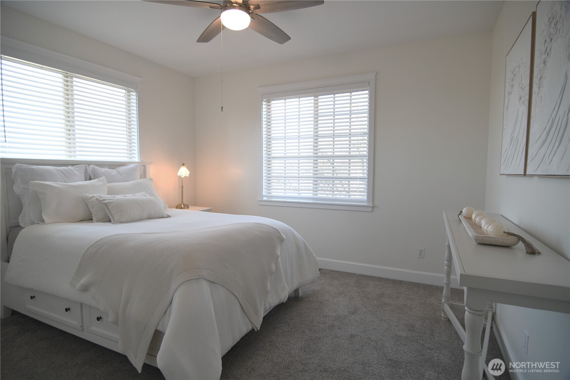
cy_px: 190
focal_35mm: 18
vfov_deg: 67.4
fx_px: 285
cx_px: 285
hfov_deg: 90.0
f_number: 4
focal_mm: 12
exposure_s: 1/20
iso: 100
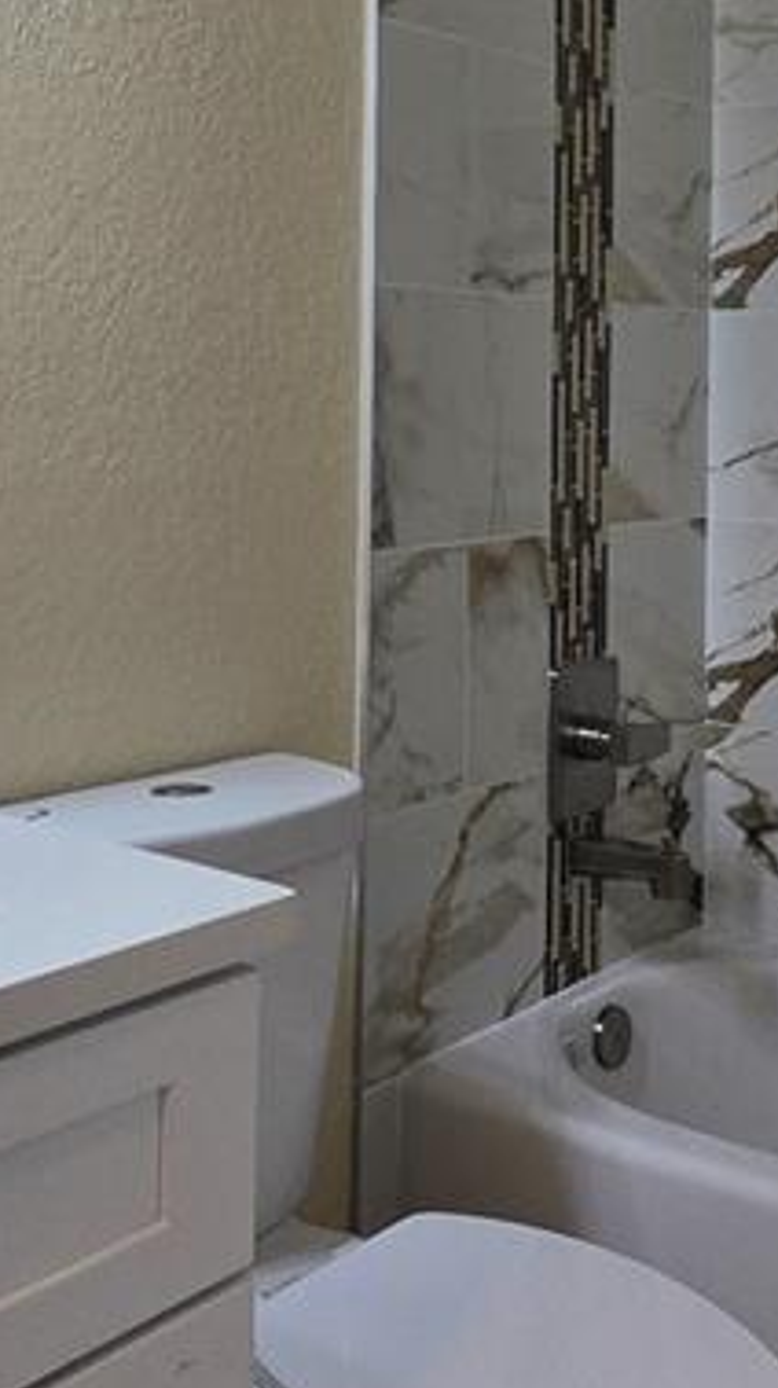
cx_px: 433
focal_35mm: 45
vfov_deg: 44.0
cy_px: 341
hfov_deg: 26.5
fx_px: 1654
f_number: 2.2
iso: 64
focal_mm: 2.2
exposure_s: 1/120
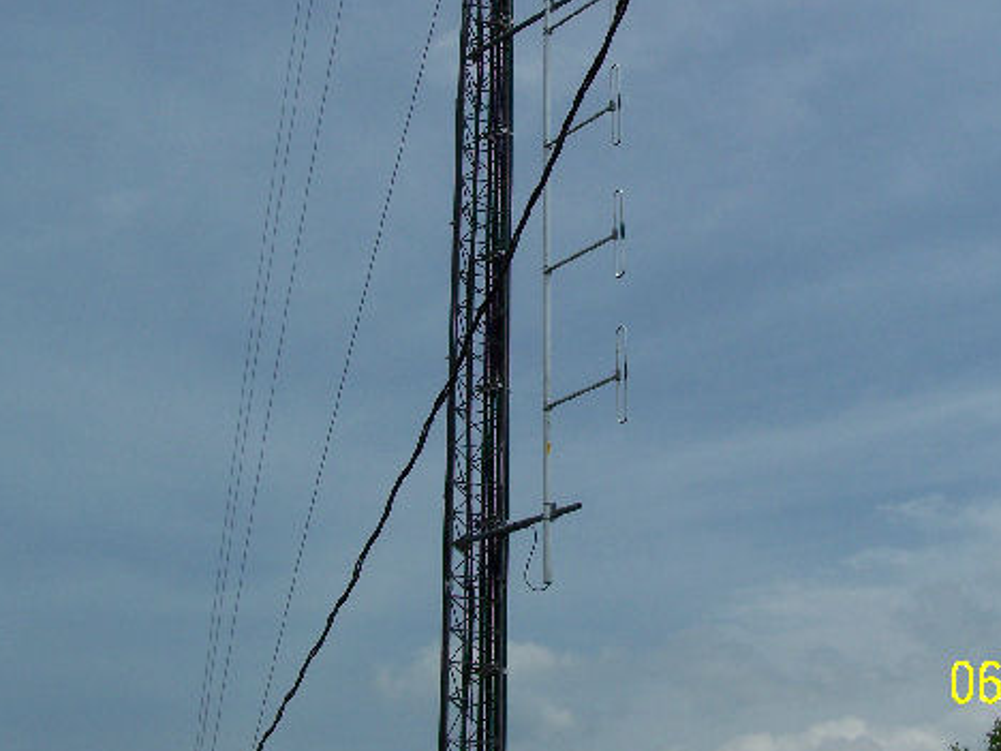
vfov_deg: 28.0
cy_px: 304
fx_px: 1504
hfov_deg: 36.6
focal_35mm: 52
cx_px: 616
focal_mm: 6.3
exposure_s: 1/1250
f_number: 5.6
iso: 80
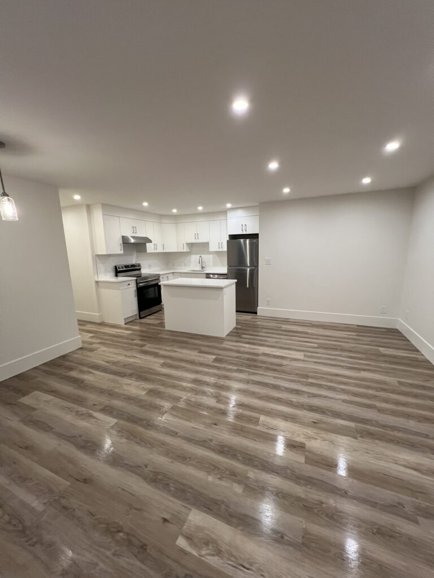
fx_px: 217
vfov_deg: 106.2
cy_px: 289
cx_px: 217
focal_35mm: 13
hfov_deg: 89.9
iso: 250
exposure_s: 1/120
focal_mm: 1.57
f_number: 1.8
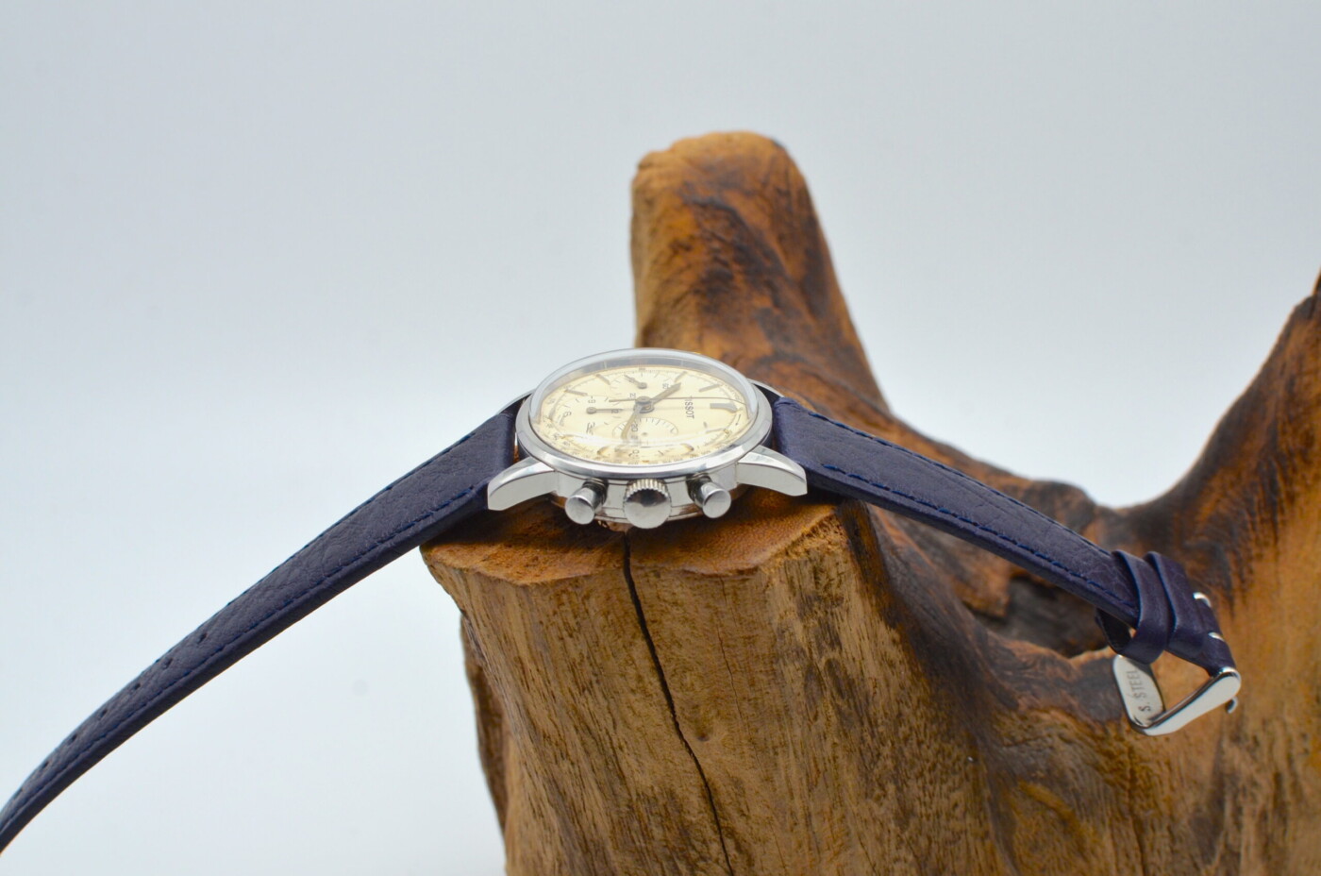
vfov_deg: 25.7
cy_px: 438
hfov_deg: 37.9
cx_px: 660
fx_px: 1923
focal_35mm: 52
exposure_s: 1/60
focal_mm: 35
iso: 400
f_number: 8
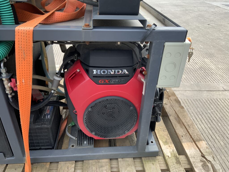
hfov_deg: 61.7
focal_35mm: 29
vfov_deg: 48.2
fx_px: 192
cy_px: 86
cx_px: 114
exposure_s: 1/419
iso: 16
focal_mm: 3
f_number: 1.8
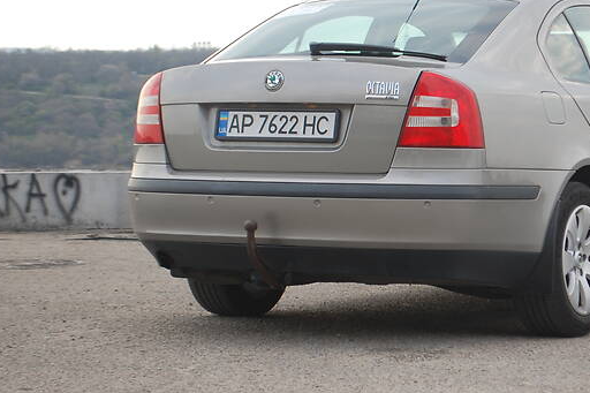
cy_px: 157
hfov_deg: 15.9
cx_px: 432
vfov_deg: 10.6
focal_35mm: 129
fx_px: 2110
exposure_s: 1/160
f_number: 6.3
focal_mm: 55
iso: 200
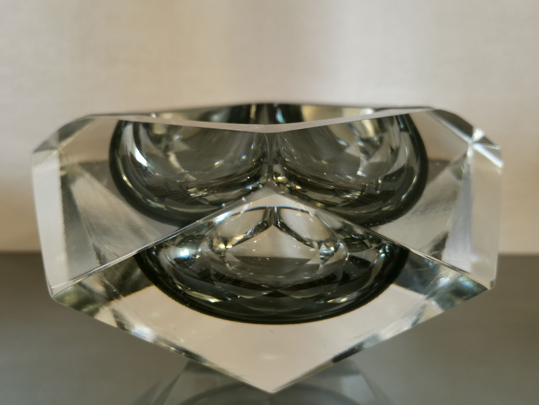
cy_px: 202
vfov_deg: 32.9
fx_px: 685
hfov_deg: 42.9
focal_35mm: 44
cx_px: 270
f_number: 1.8
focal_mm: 5.58
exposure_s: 1/50
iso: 125
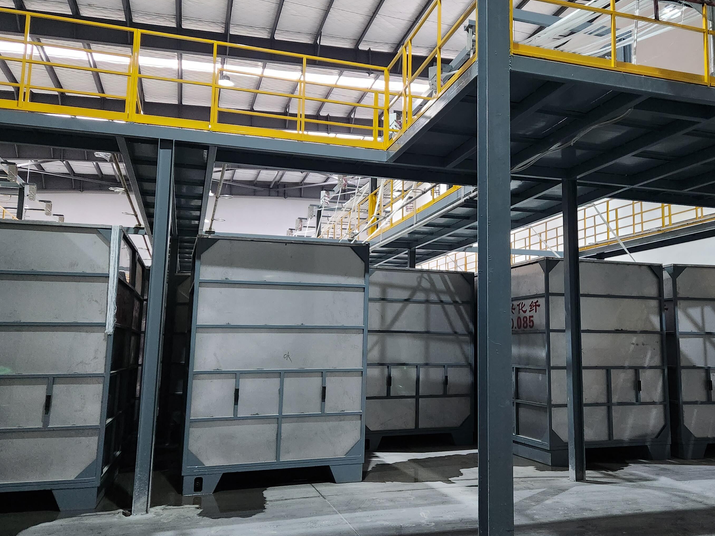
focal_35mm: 34
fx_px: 702
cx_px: 473
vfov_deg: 41.7
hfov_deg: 53.0
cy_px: 229
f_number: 1.8
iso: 800
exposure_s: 1/100
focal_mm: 5.4
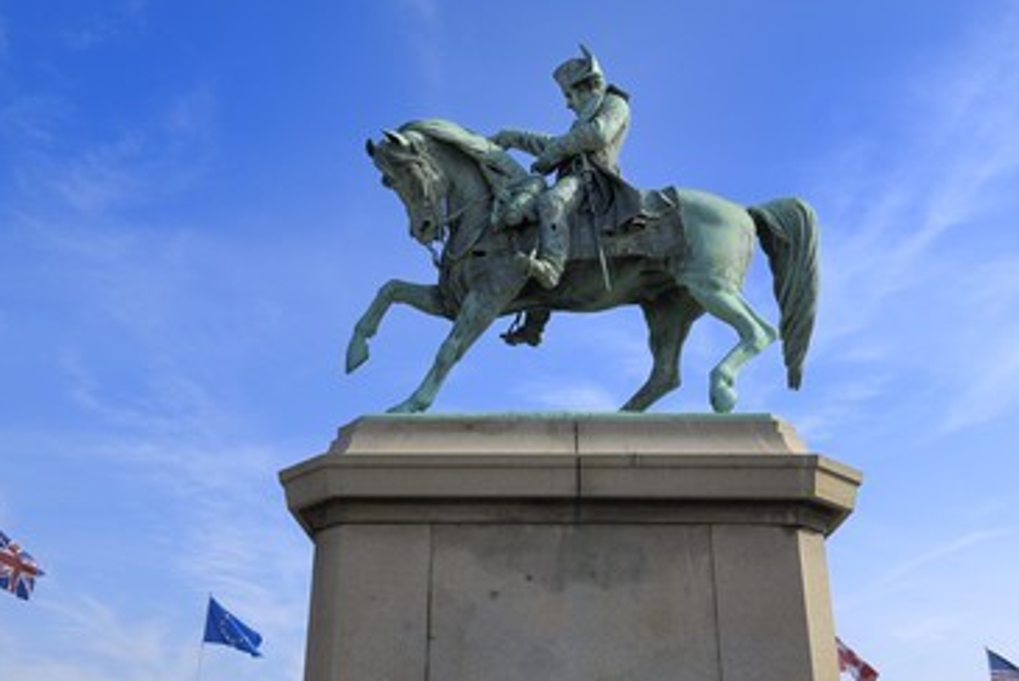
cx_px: 490
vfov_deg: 35.1
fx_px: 1076
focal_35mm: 38
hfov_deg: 50.6
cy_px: 357
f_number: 9.5
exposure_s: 1/160
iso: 100
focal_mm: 22
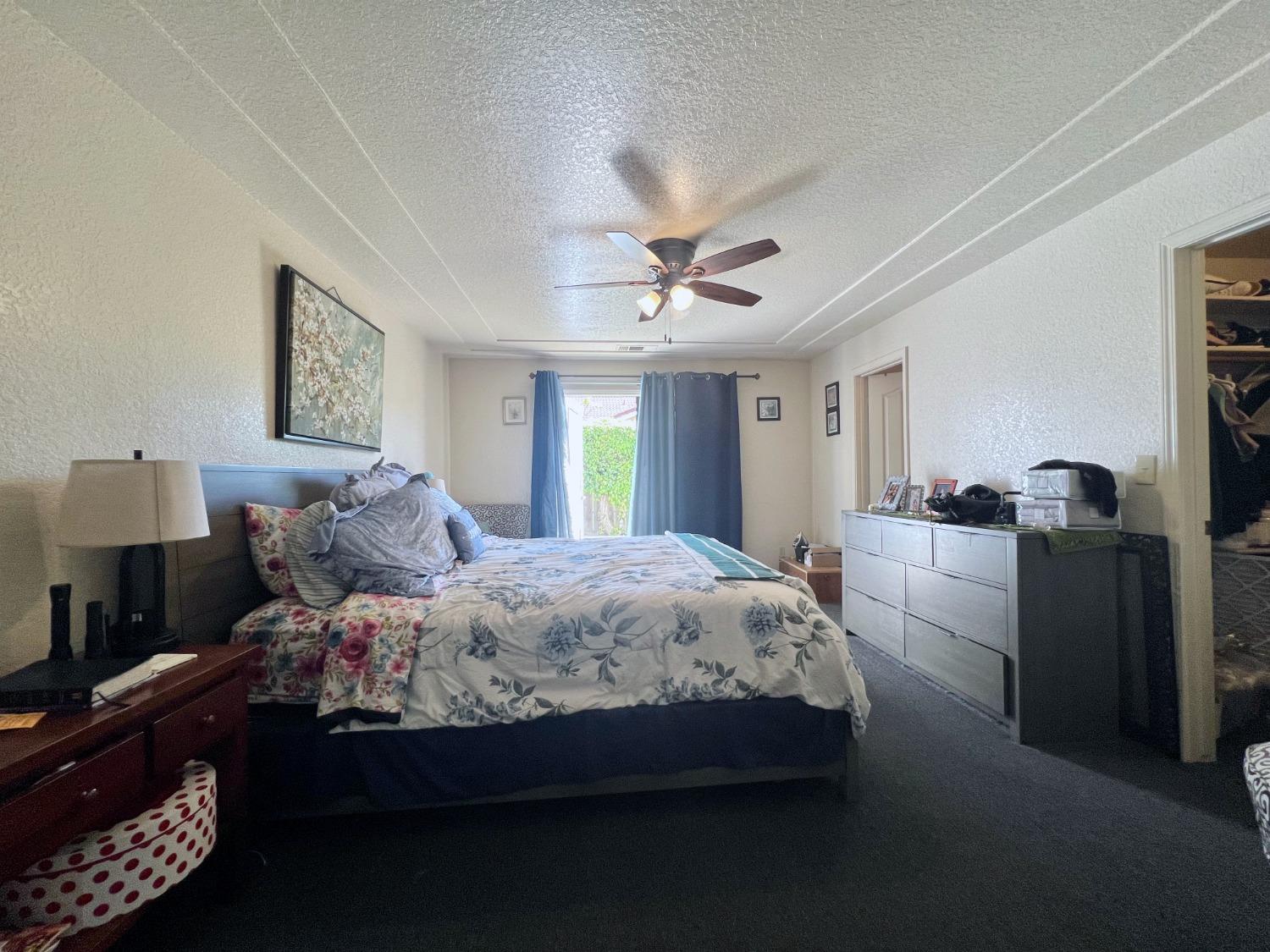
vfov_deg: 89.9
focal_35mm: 13
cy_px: 476
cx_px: 635
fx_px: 477
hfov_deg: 106.2
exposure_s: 1/120
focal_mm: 1.57
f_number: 1.8
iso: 80
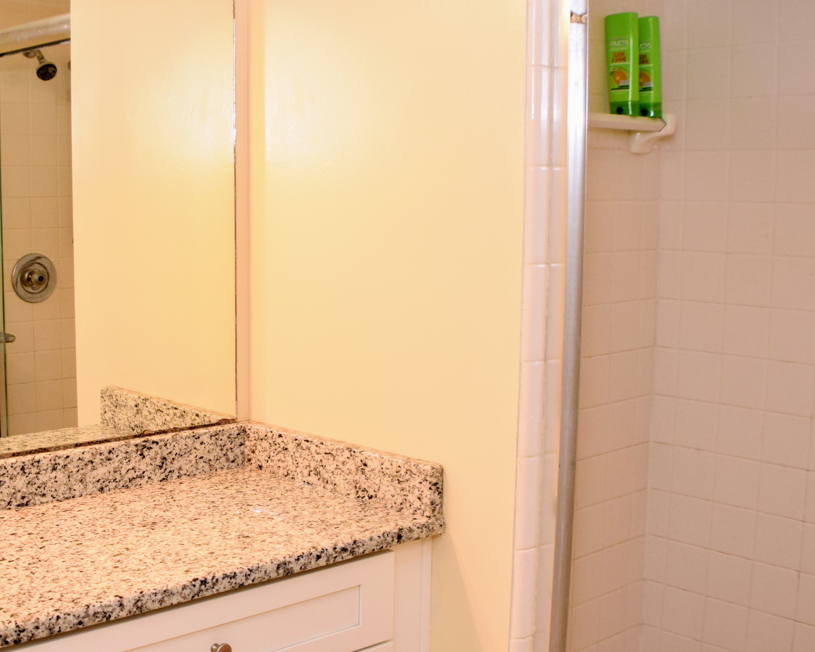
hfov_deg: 30.1
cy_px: 387
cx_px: 232
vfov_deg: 24.6
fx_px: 1495
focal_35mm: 62
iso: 800
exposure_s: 1/80
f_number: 4.5
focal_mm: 24
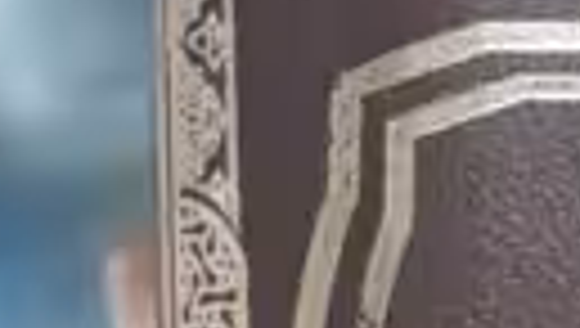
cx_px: 1798
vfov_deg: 5.4
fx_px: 3465
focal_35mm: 225
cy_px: 283
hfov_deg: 8.1
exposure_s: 1/25
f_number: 1.7
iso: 200
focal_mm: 3.93
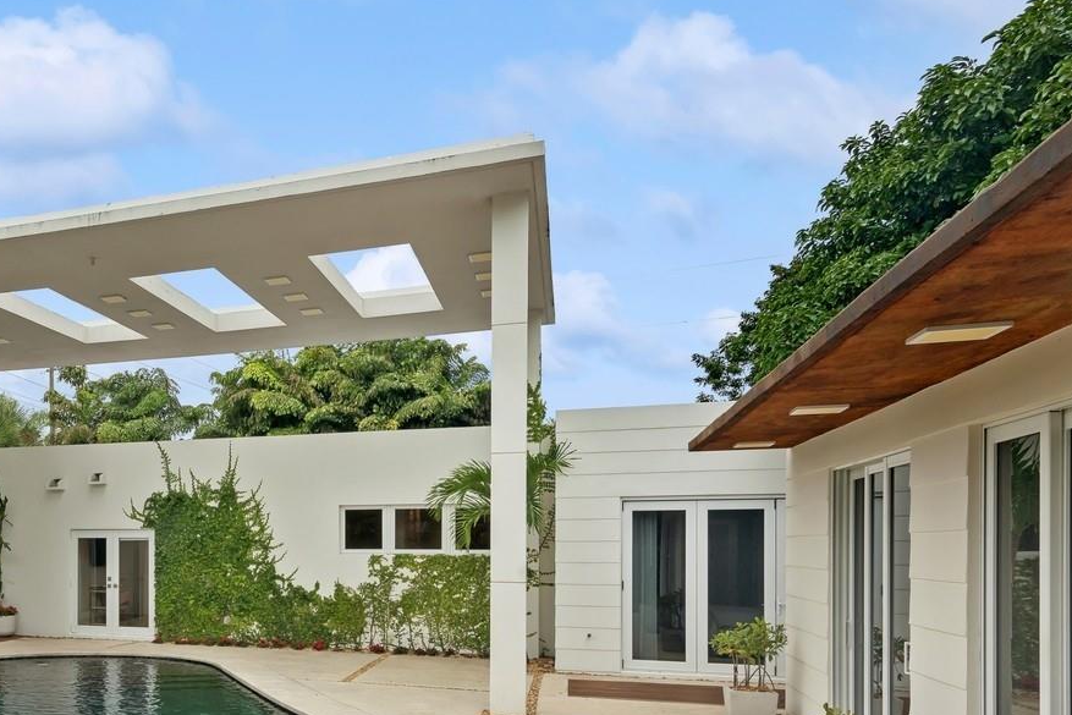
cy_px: 531
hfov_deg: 53.9
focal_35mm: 31
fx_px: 923
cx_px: 142
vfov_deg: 41.2
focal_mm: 17
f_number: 8
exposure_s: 1/200
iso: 200
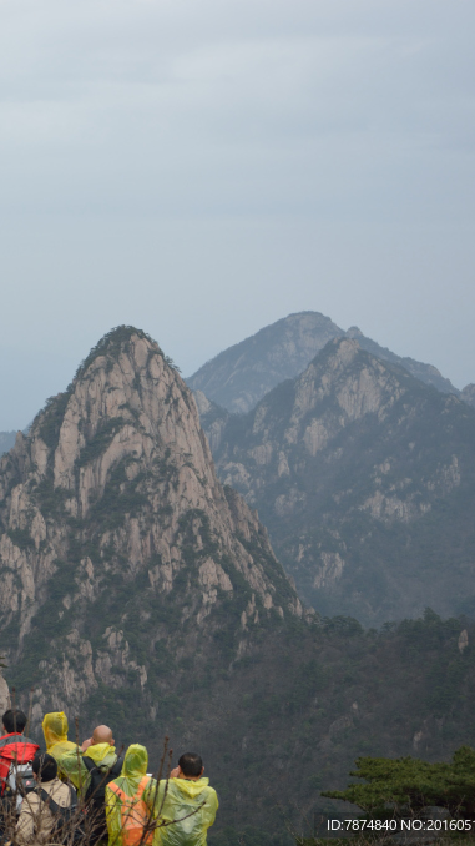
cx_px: -36
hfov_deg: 15.5
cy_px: 424
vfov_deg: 27.9
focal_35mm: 76
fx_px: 1703
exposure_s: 1/125
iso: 200
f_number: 5.6
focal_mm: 32
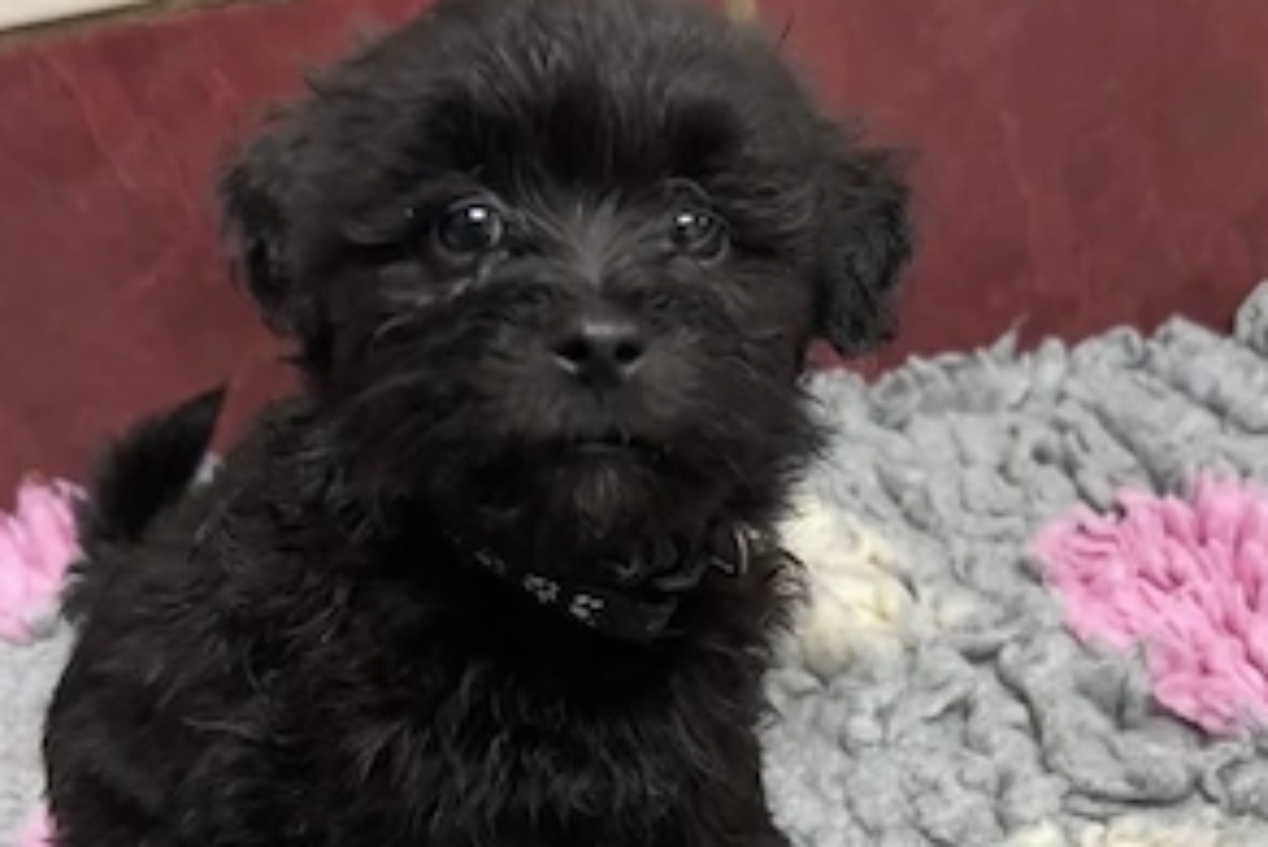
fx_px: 1304
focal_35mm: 37
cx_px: 630
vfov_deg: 34.6
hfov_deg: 51.9
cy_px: 708
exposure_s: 1/50
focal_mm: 5.7
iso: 400
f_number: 1.5
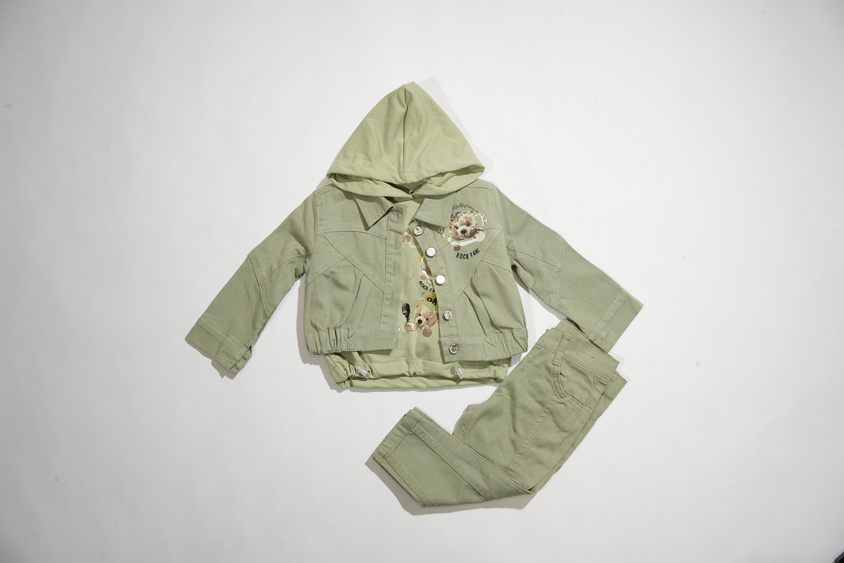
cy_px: 282
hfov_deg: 54.4
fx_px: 820
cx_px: 422
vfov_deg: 37.9
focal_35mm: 35
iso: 200
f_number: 13
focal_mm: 35
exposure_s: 1/80
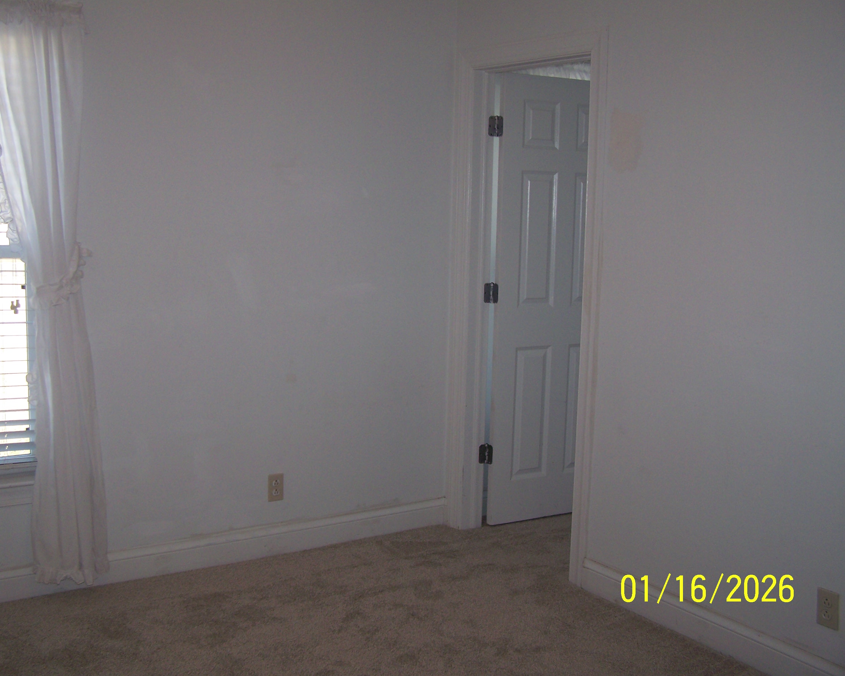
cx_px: 400
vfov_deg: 37.3
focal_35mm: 40
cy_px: 341
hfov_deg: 45.8
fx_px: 1000
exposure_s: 1/60
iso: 80
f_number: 2.8
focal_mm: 6.3
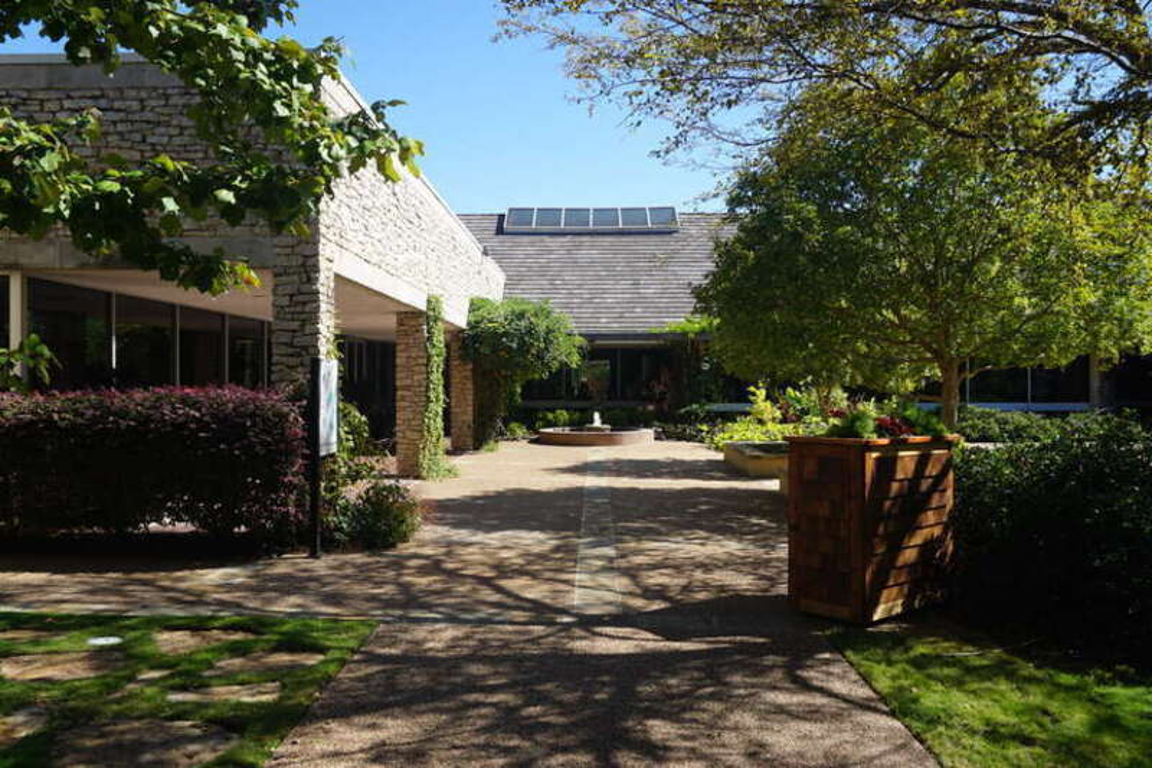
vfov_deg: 43.6
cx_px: 576
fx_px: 960
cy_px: 384
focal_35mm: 30
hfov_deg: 61.9
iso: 100
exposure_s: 1/100
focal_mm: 20
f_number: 9
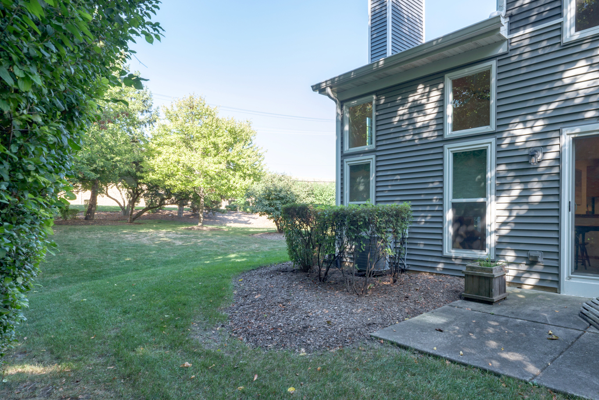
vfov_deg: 57.1
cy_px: 218
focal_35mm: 22
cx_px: 352
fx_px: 366
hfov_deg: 77.9
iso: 125
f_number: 8
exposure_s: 1/4000
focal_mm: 14
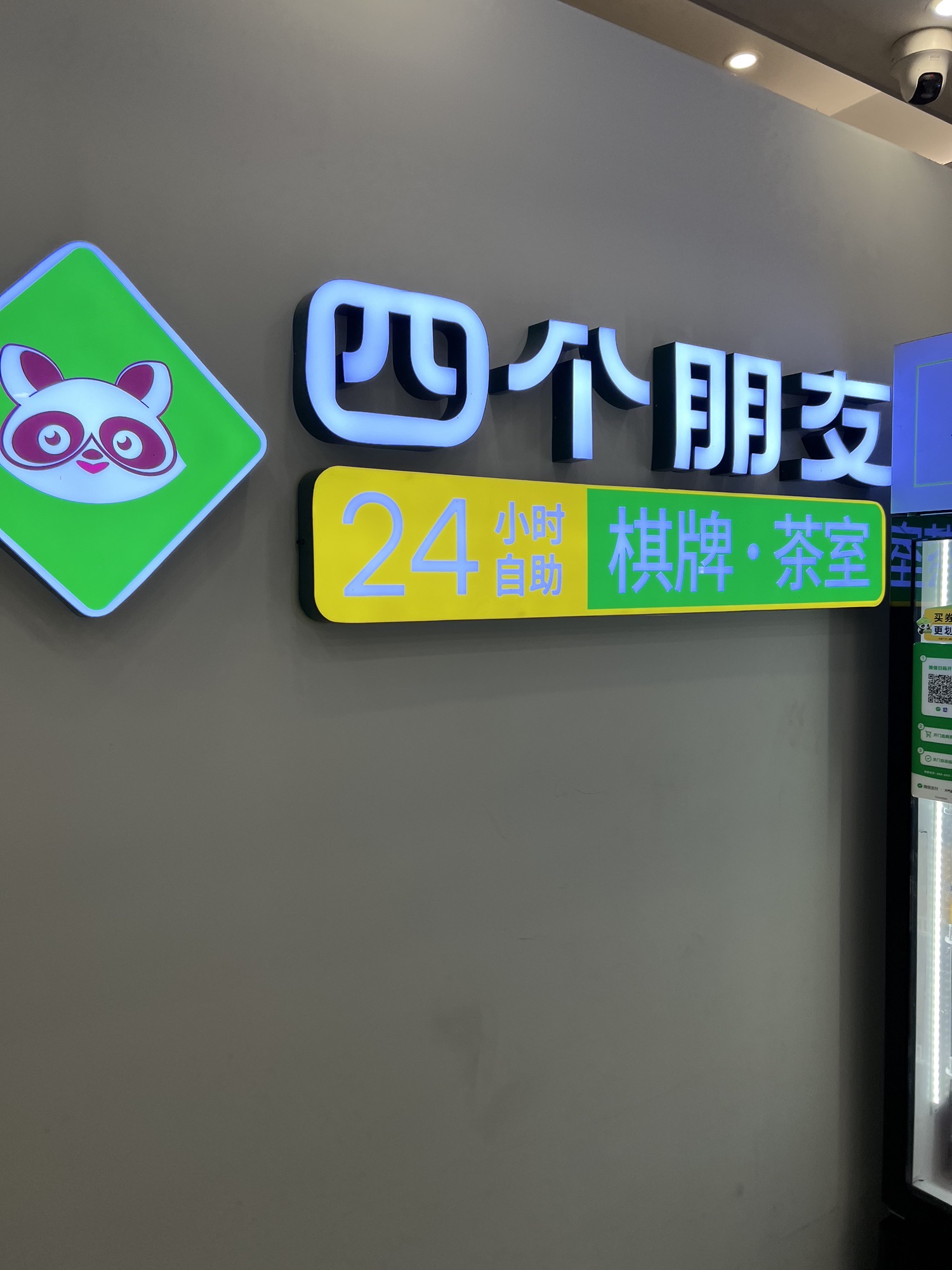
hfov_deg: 53.1
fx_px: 953
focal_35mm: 26
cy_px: 635
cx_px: 476
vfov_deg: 67.3
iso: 40
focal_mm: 5.7
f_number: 1.5
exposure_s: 1/191
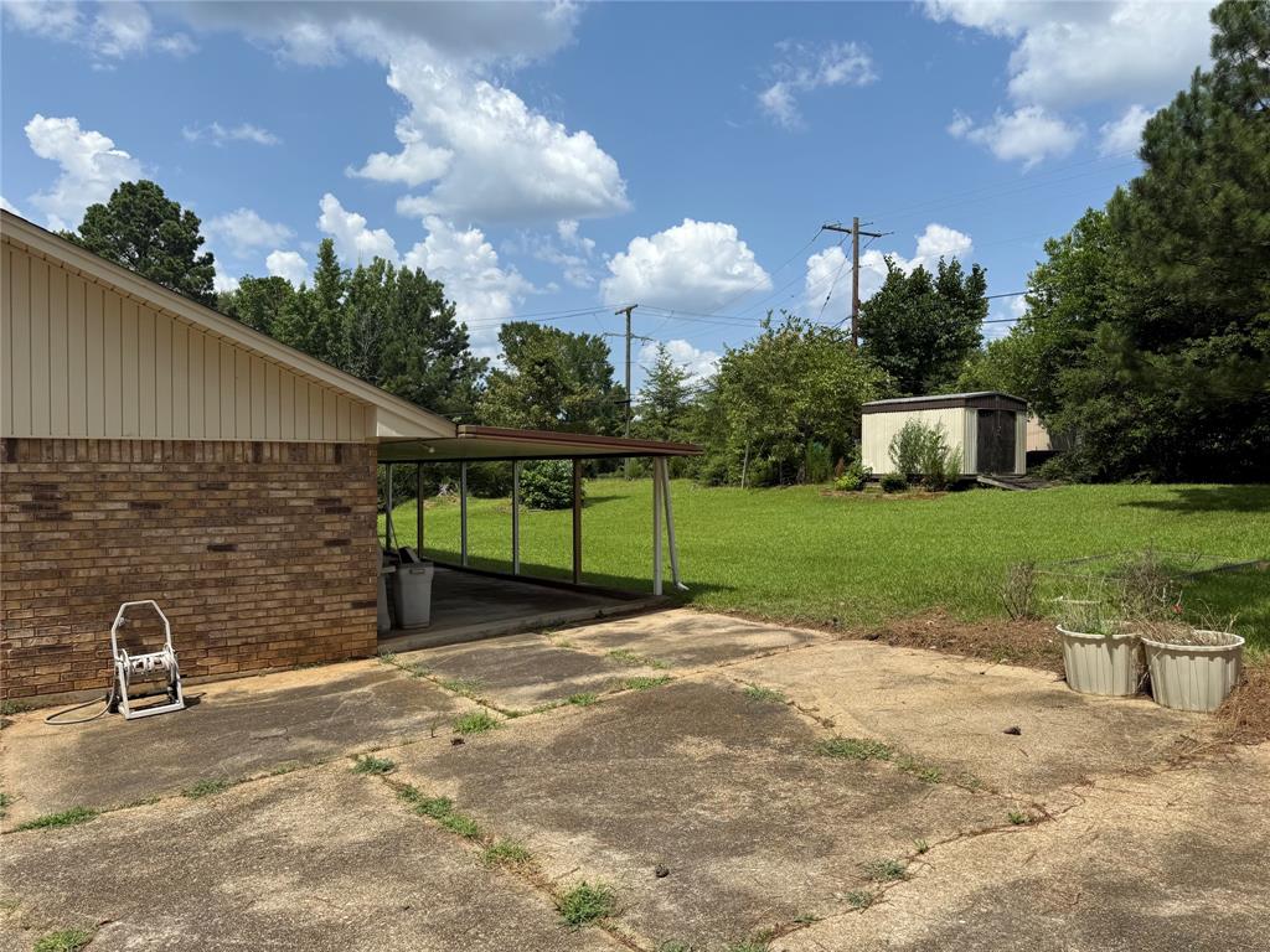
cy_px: 476
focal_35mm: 24
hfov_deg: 71.6
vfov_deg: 56.8
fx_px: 881
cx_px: 635
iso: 80
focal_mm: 6.76
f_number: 1.78
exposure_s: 1/5714
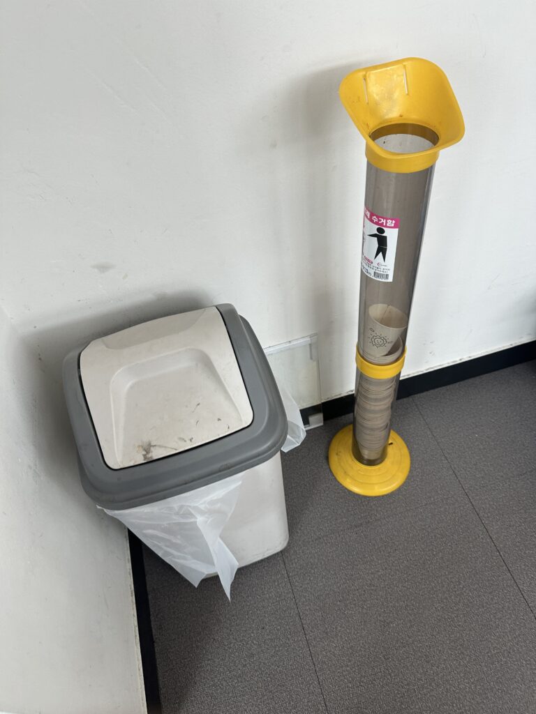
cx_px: 268
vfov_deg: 71.6
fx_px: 495
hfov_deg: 56.8
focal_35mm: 24
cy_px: 357
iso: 64
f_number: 1.78
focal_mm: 6.86
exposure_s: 1/120
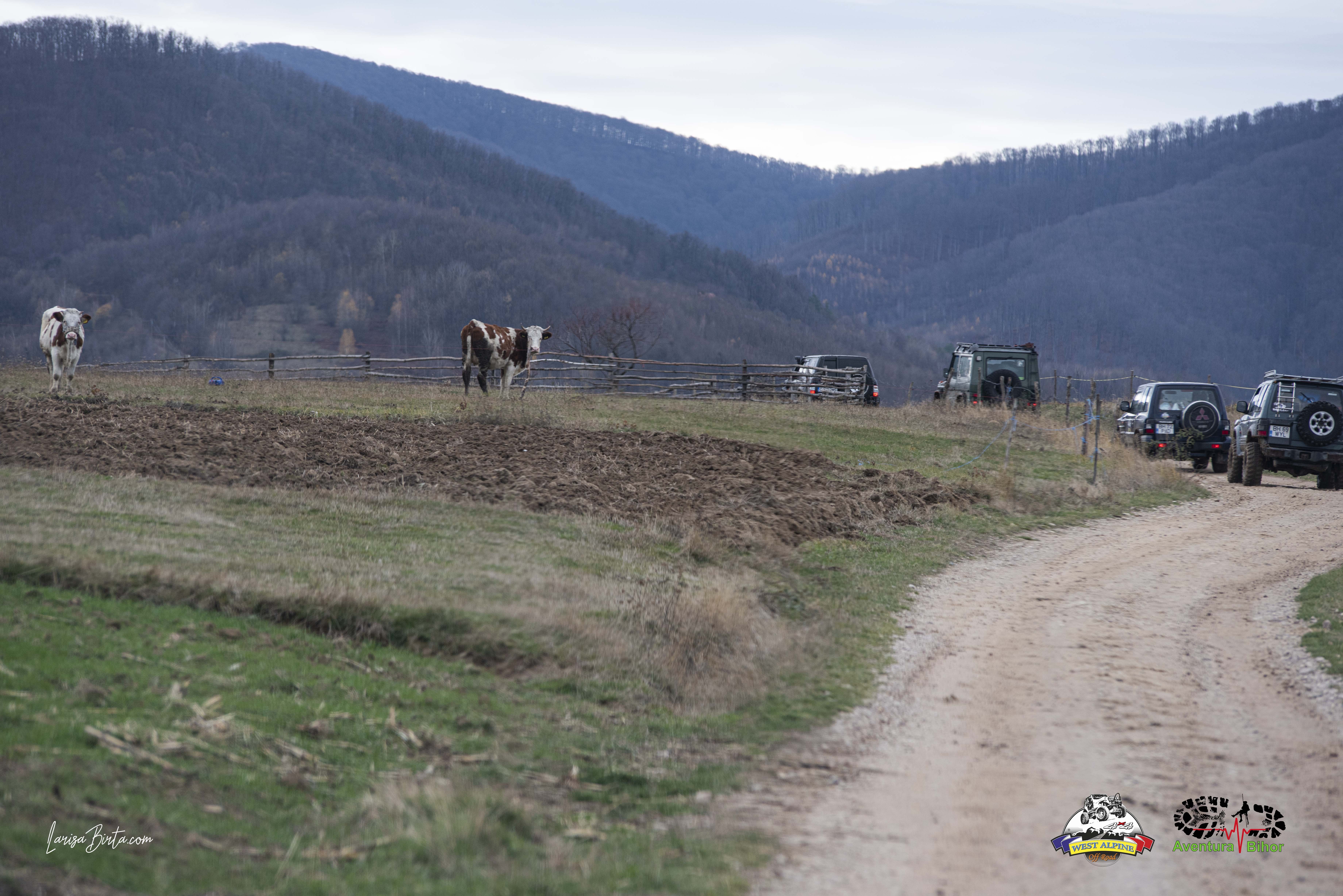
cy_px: 448
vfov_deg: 7.6
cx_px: 672
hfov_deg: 11.4
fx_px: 6717
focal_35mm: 180
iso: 320
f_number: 4.5
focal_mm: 180
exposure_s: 1/400
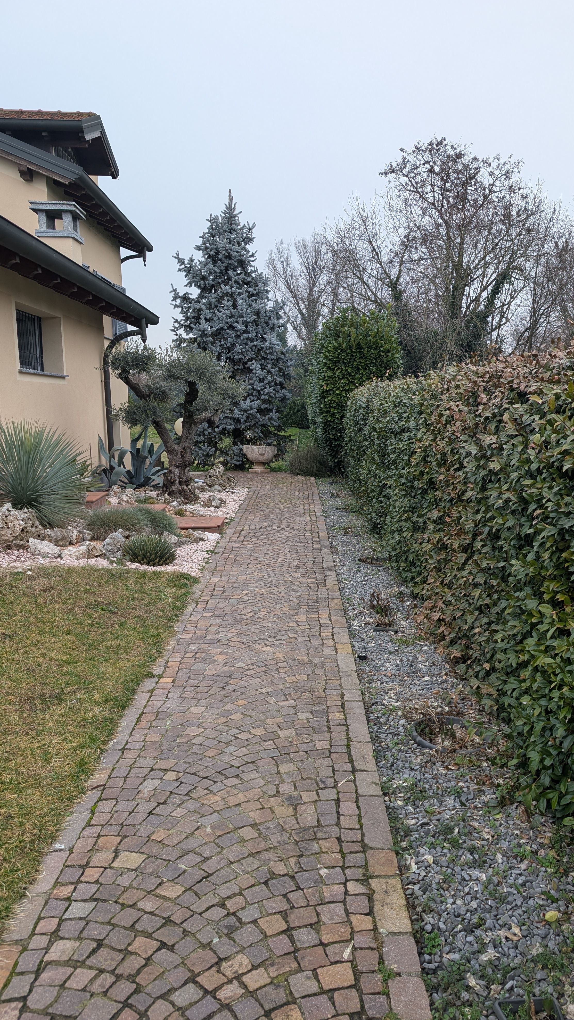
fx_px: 731
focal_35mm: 27
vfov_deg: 69.9
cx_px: 384
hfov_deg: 42.3
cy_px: 516
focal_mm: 6.9
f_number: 1.68
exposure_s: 1/137
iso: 21
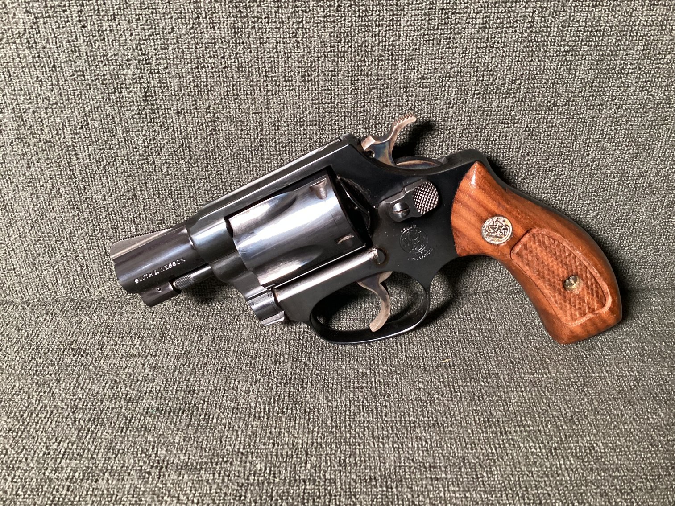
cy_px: 253
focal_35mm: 31
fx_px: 605
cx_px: 338
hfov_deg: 58.3
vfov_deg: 45.4
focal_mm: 3.3
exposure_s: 1/30
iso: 320
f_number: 2.4
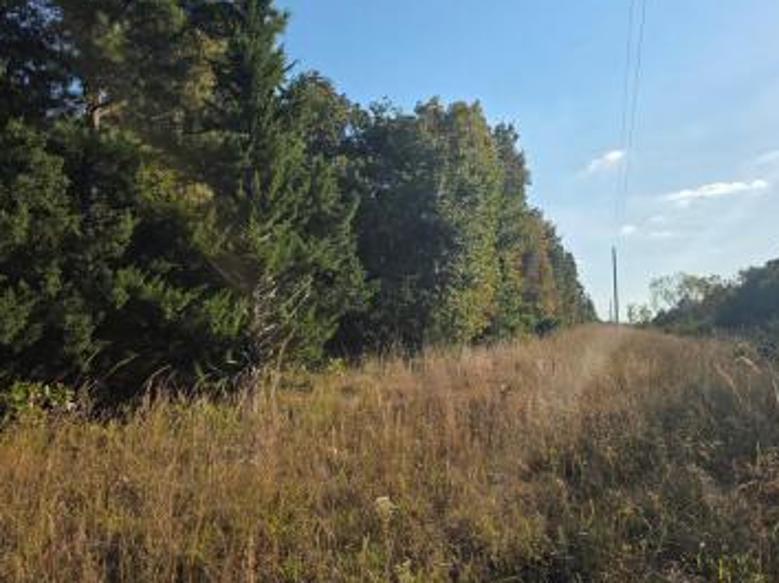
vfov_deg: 53.0
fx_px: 585
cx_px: 363
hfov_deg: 67.3
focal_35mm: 26
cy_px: 284
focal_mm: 6.3
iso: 80
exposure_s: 1/7333
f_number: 1.7
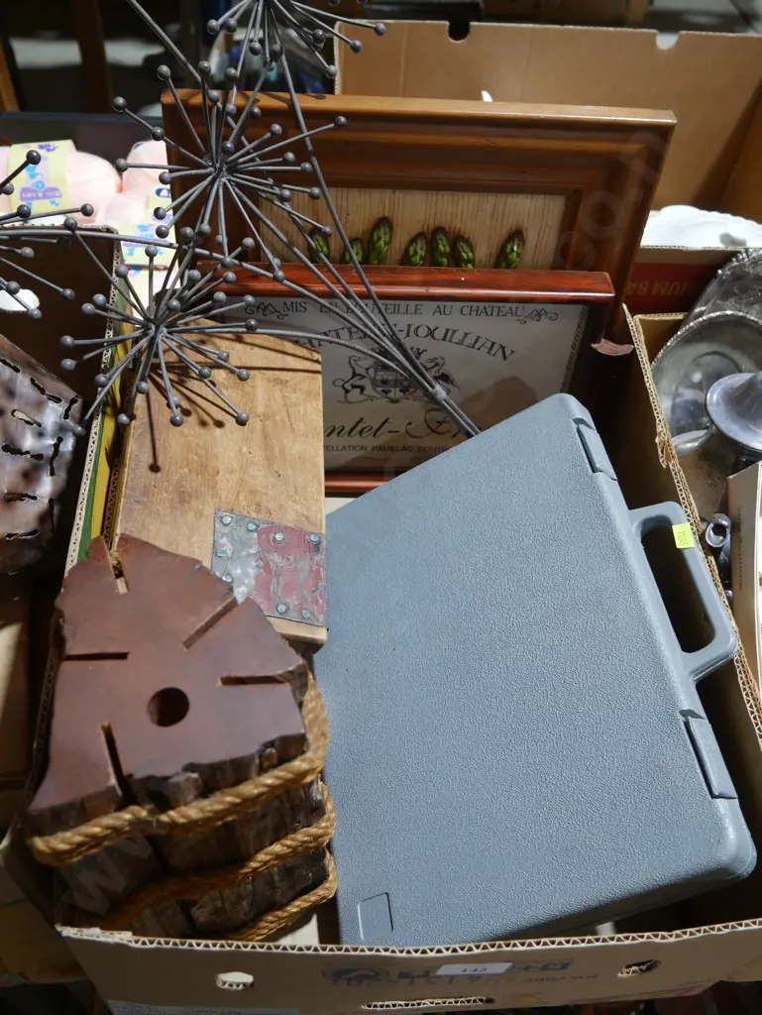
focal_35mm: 32
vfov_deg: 56.8
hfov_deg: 44.2
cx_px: 381
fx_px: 938
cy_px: 508
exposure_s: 1/60
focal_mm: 16
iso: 400
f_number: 4
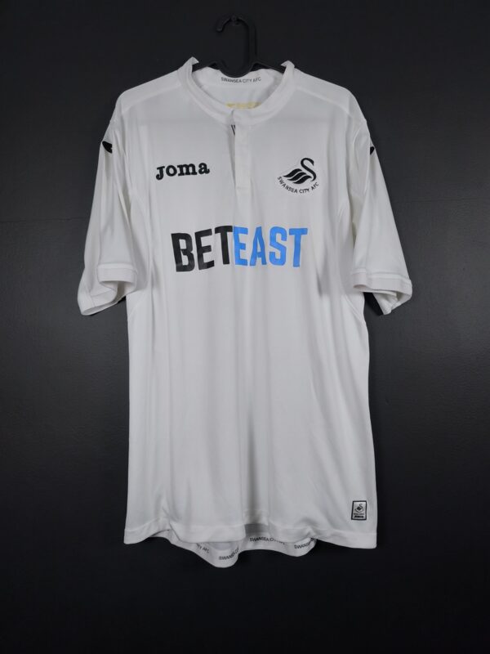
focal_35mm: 23
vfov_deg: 73.9
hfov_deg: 58.9
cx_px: 245
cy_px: 327
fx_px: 434
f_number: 1.6
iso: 400
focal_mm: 6.57
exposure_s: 1/160
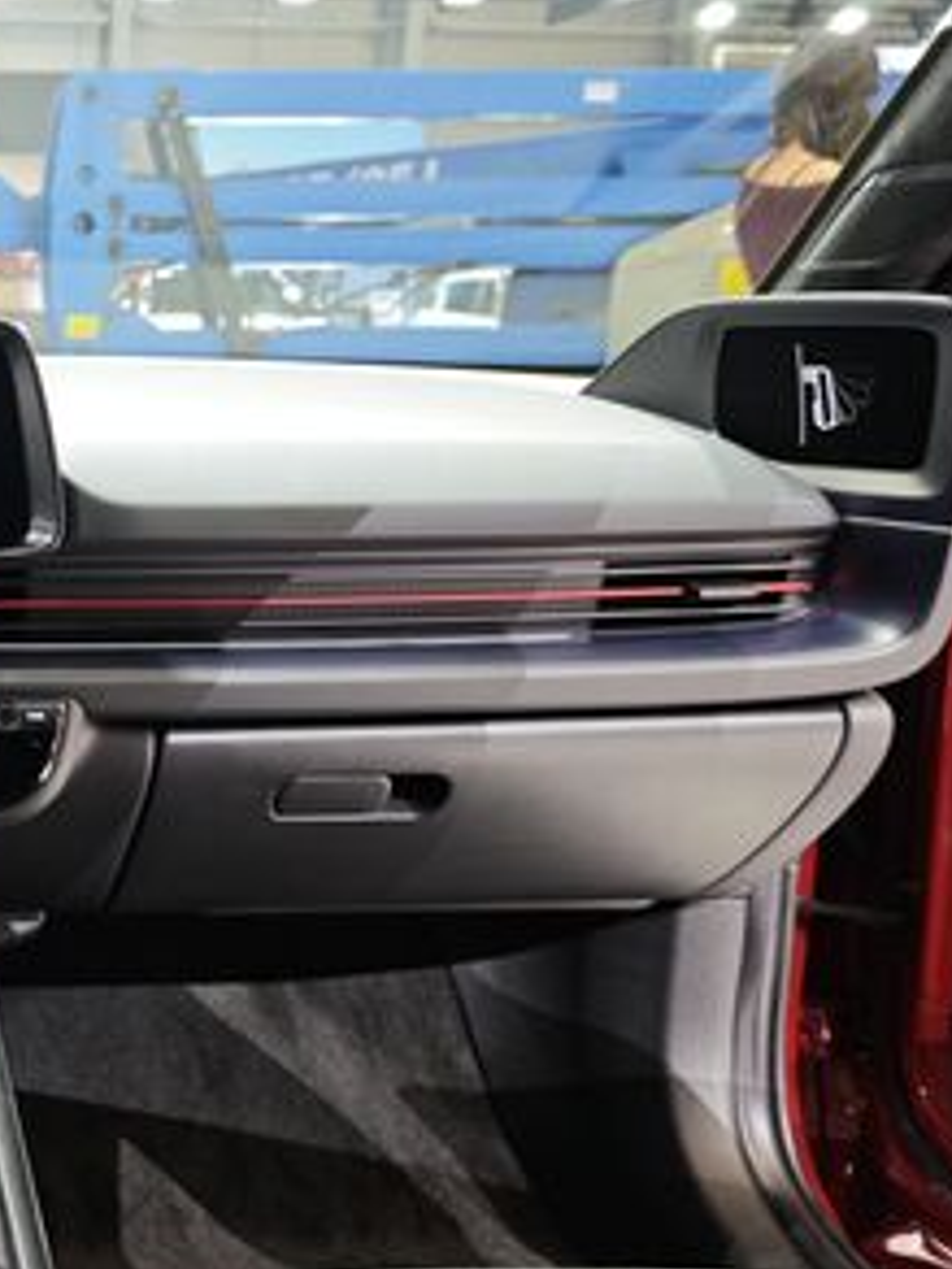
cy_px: 604
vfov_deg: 43.8
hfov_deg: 28.9
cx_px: -200
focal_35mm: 43
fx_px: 1577
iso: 250
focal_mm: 8.72
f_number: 1.63
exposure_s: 1/33.3
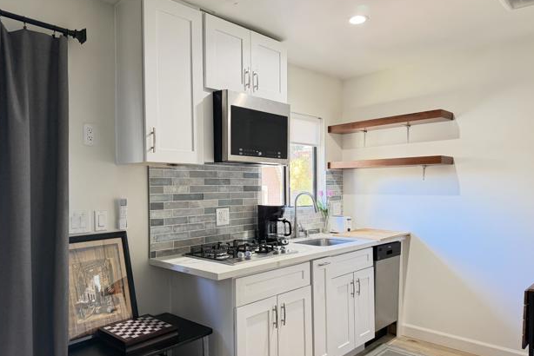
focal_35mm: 26
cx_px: 267
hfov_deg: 69.4
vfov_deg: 49.5
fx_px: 386
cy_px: 195
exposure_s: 1/60
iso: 640
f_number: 1.78
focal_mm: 6.76
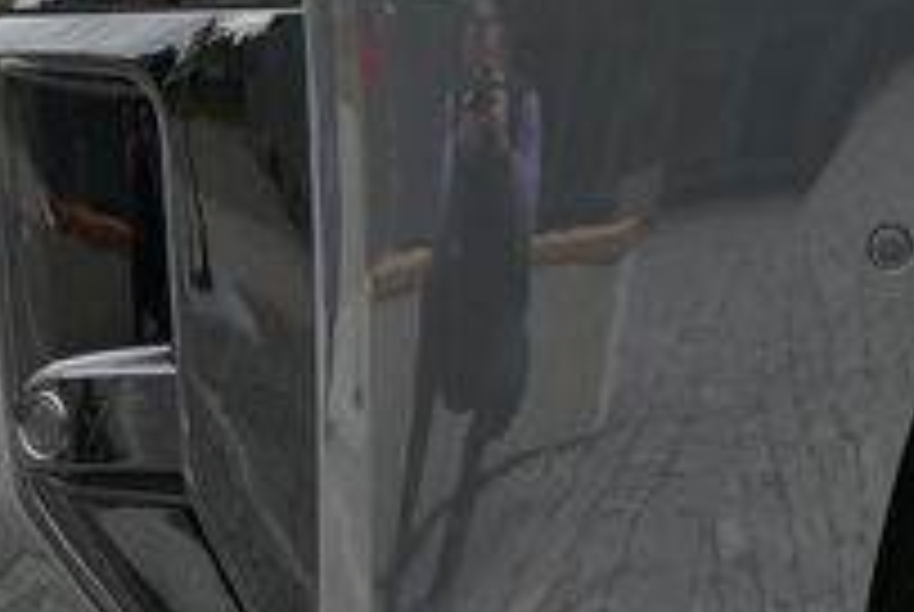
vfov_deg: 3.9
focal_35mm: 354
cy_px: 410
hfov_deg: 5.8
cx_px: 792
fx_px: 9001
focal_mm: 50
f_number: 6.3
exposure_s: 1/80
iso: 110
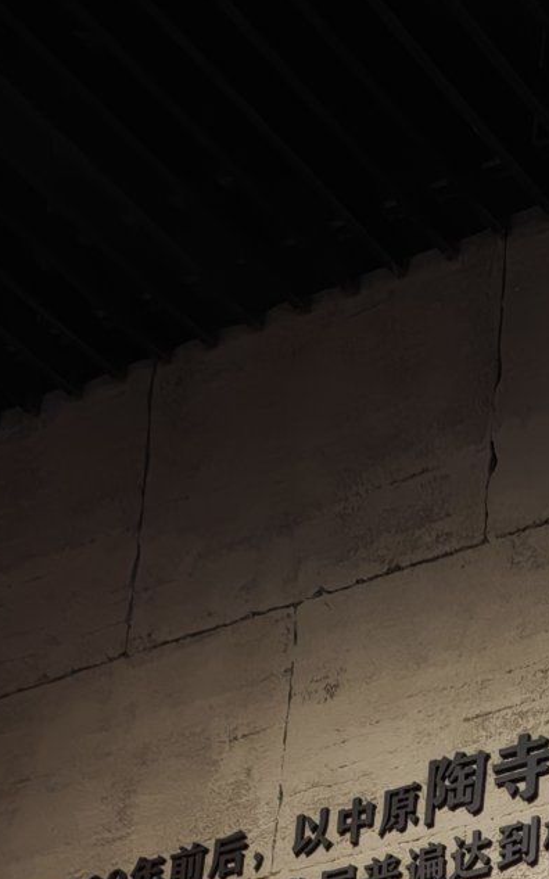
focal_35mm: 105
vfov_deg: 15.5
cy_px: 1786
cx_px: 1090
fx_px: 2515
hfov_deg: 11.3
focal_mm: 6.68
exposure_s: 1/42
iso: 800
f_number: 1.44
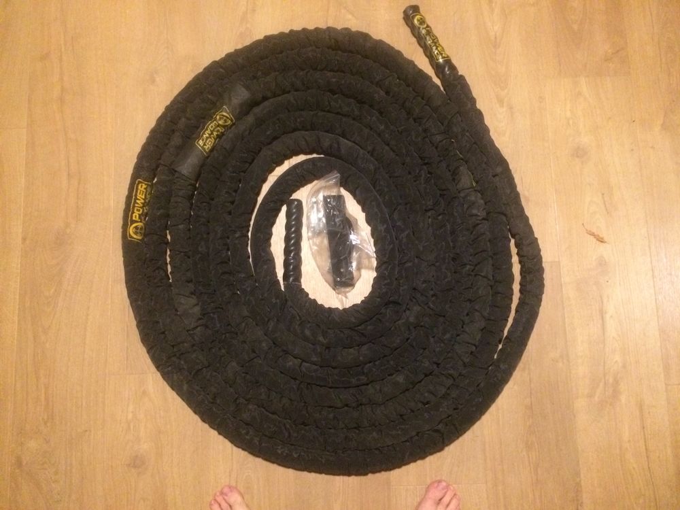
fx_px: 570
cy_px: 255
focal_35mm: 29
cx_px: 340
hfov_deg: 61.7
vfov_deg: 48.2
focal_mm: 4.15
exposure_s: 1/17
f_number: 2.2
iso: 640
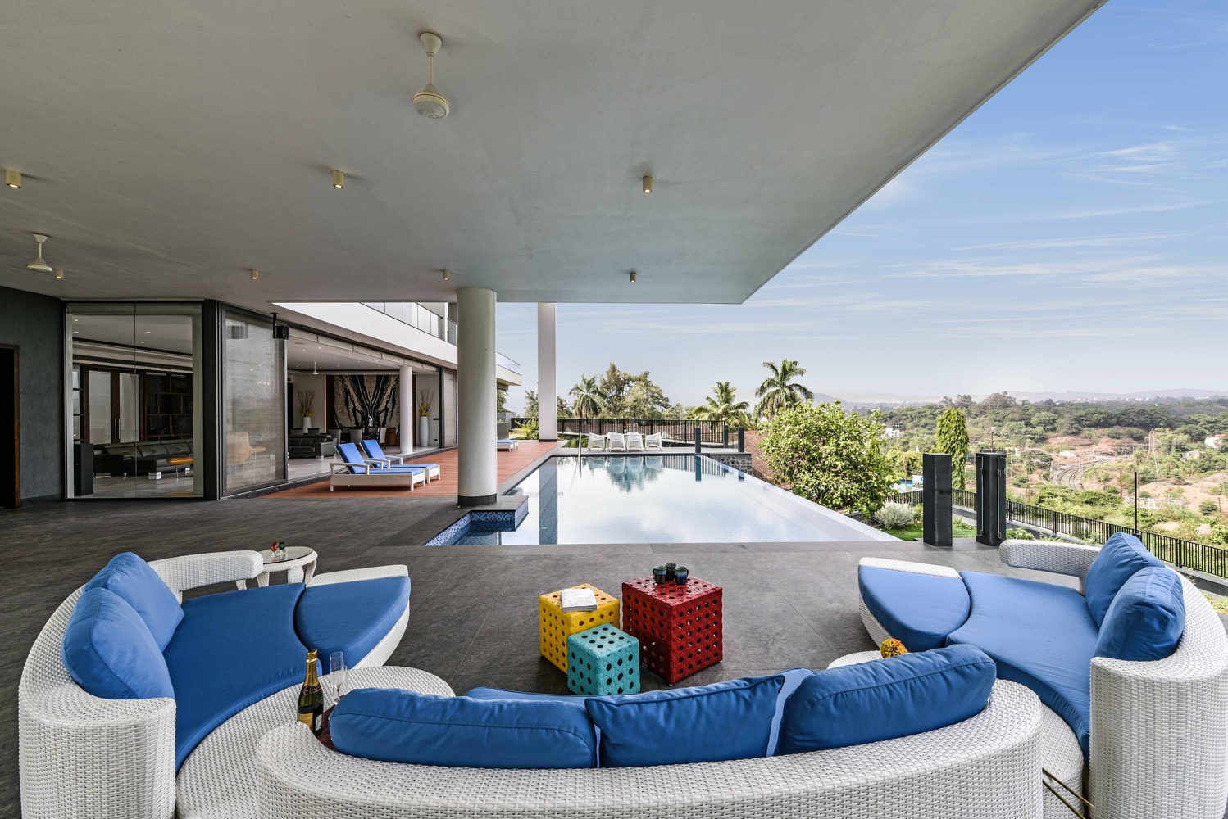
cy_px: 410
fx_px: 478
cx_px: 614
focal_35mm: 14
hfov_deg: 104.2
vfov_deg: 81.3
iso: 31
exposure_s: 1/10
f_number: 14
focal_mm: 14
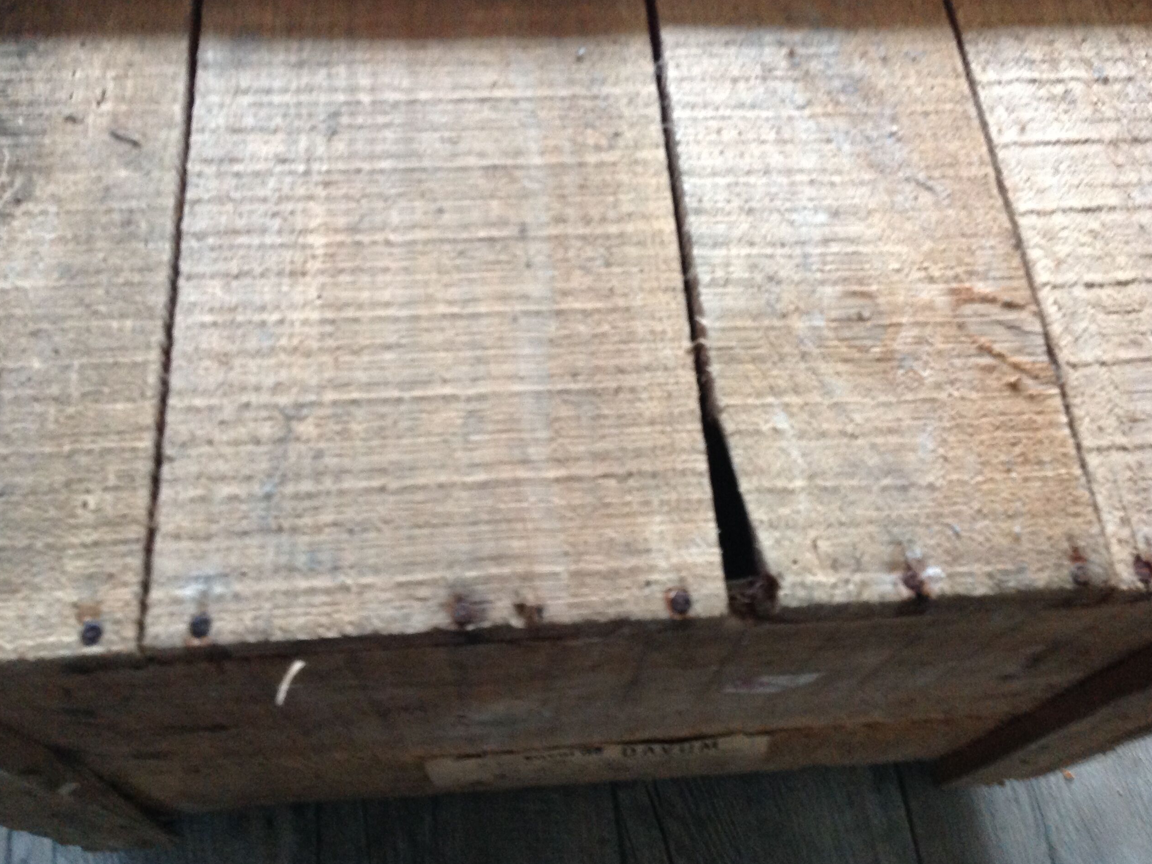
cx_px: 574
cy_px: 427
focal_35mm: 36
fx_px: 1198
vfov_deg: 39.7
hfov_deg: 51.4
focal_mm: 4.28
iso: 250
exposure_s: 1/15
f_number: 2.4
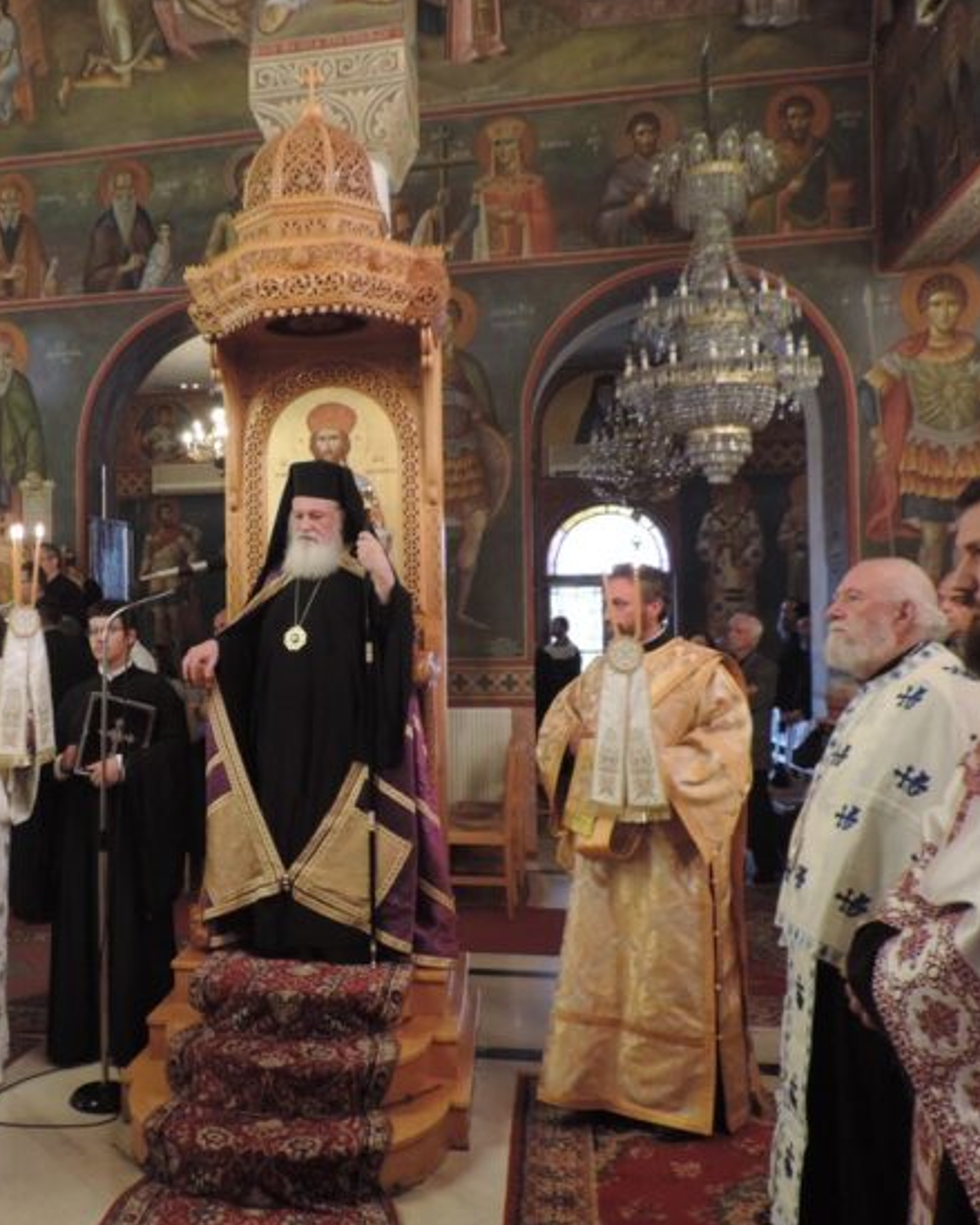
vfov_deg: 55.7
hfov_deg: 44.2
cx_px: 239
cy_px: 624
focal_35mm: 32
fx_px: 1160
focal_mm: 4.3
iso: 400
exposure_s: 1/20
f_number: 3
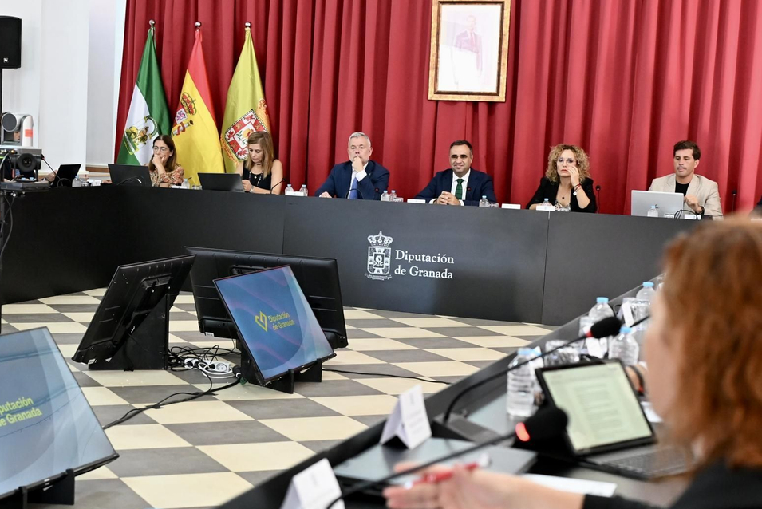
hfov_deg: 32.1
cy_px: 322
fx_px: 1313
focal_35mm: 62
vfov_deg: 21.9
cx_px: 254
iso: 2500
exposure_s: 1/125
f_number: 3.5
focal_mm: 37
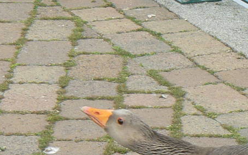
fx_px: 1339
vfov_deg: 6.6
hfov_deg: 10.5
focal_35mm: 198
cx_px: 214
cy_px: 201
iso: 80
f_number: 5.6
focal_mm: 8.8
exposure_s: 1/160
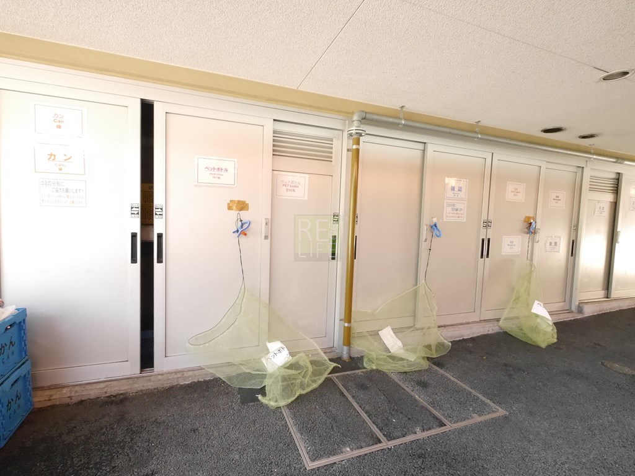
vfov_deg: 78.1
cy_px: 238
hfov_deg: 94.5
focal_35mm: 16
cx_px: 318
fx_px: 294
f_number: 7.1
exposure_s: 1/50
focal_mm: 8
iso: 3200
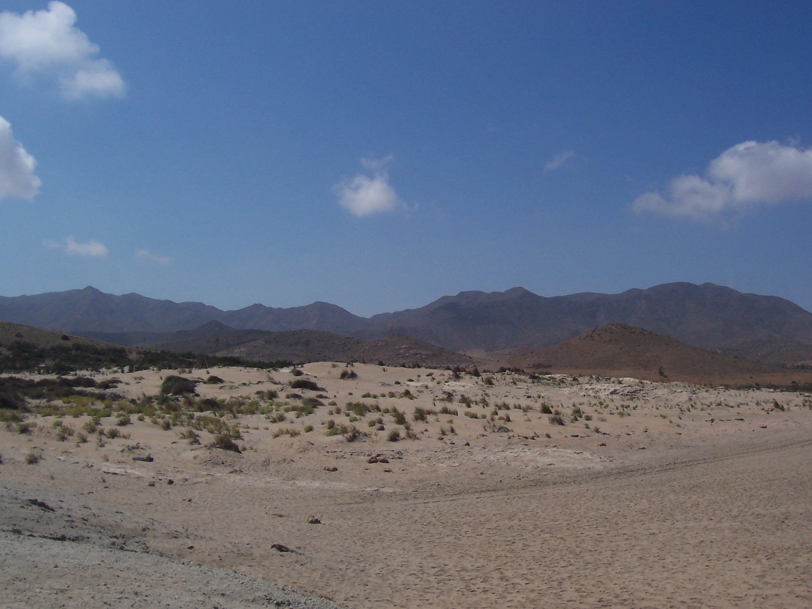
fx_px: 868
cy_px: 304
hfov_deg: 50.1
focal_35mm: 37
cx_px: 406
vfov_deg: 38.7
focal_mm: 5.6
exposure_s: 1/1000
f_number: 5.6
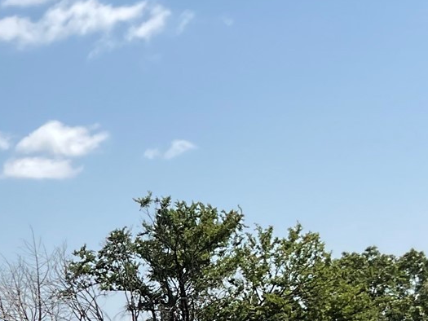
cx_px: -103
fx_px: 1311
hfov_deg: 17.6
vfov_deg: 13.5
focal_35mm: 106
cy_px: 413
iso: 16
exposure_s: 1/2058
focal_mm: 3
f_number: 1.8
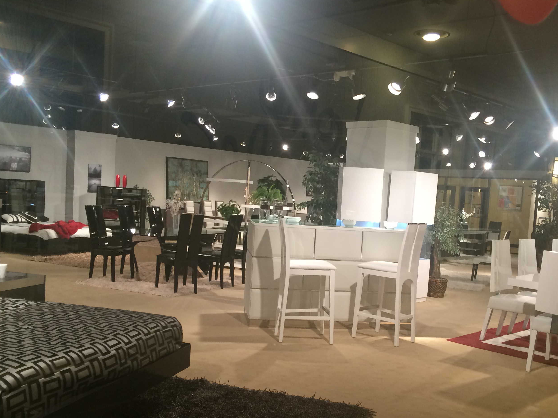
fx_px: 613
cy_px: 239
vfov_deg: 37.6
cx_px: 317
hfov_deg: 48.8
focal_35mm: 38
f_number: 2.2
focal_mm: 4.15
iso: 80
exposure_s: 1/30
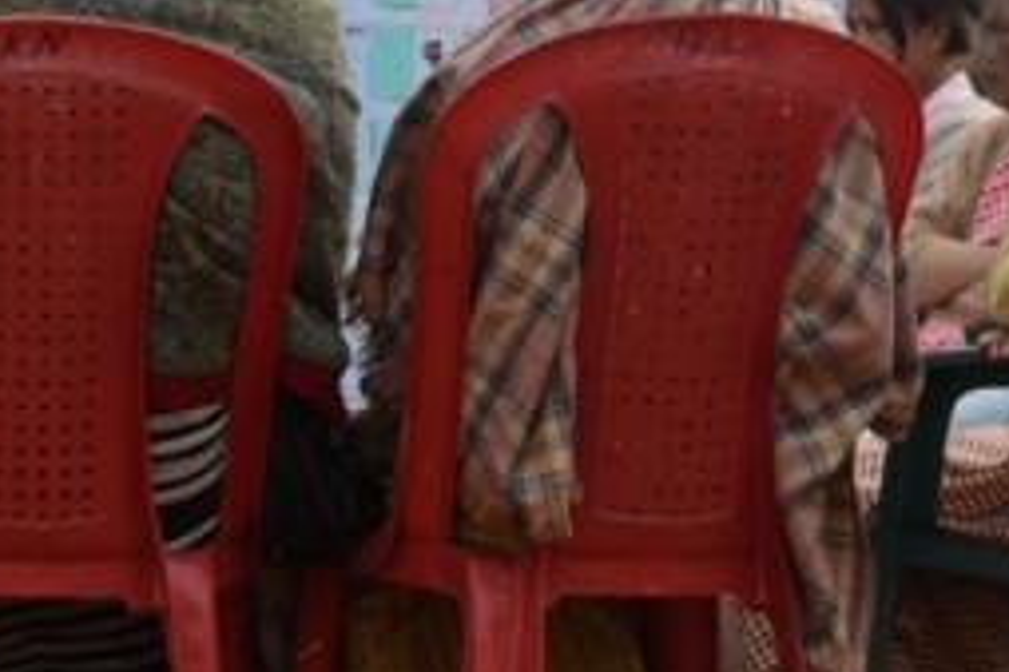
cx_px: -179
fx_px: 3431
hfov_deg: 16.1
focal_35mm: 123
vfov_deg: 11.1
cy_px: 60
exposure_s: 1/125
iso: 100
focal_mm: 27
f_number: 5.6
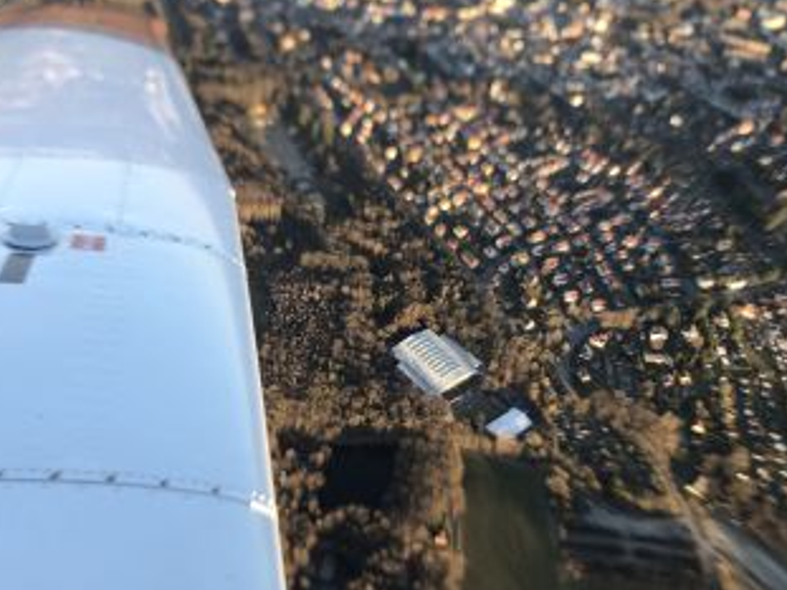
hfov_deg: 51.3
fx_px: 818
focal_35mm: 36
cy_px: 362
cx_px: 367
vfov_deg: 39.4
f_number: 1.8
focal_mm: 3.99
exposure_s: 1/235
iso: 20
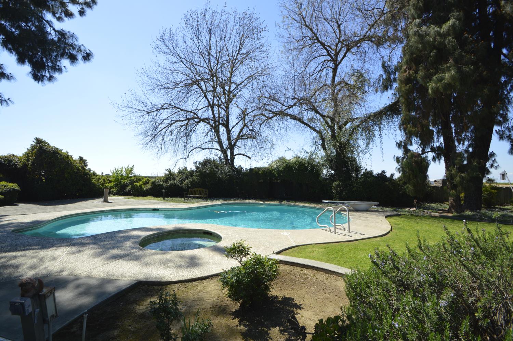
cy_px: 170
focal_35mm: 15
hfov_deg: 100.4
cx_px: 256
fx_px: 214
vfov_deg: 77.2
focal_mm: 10
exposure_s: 1/200
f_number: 7.1
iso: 100
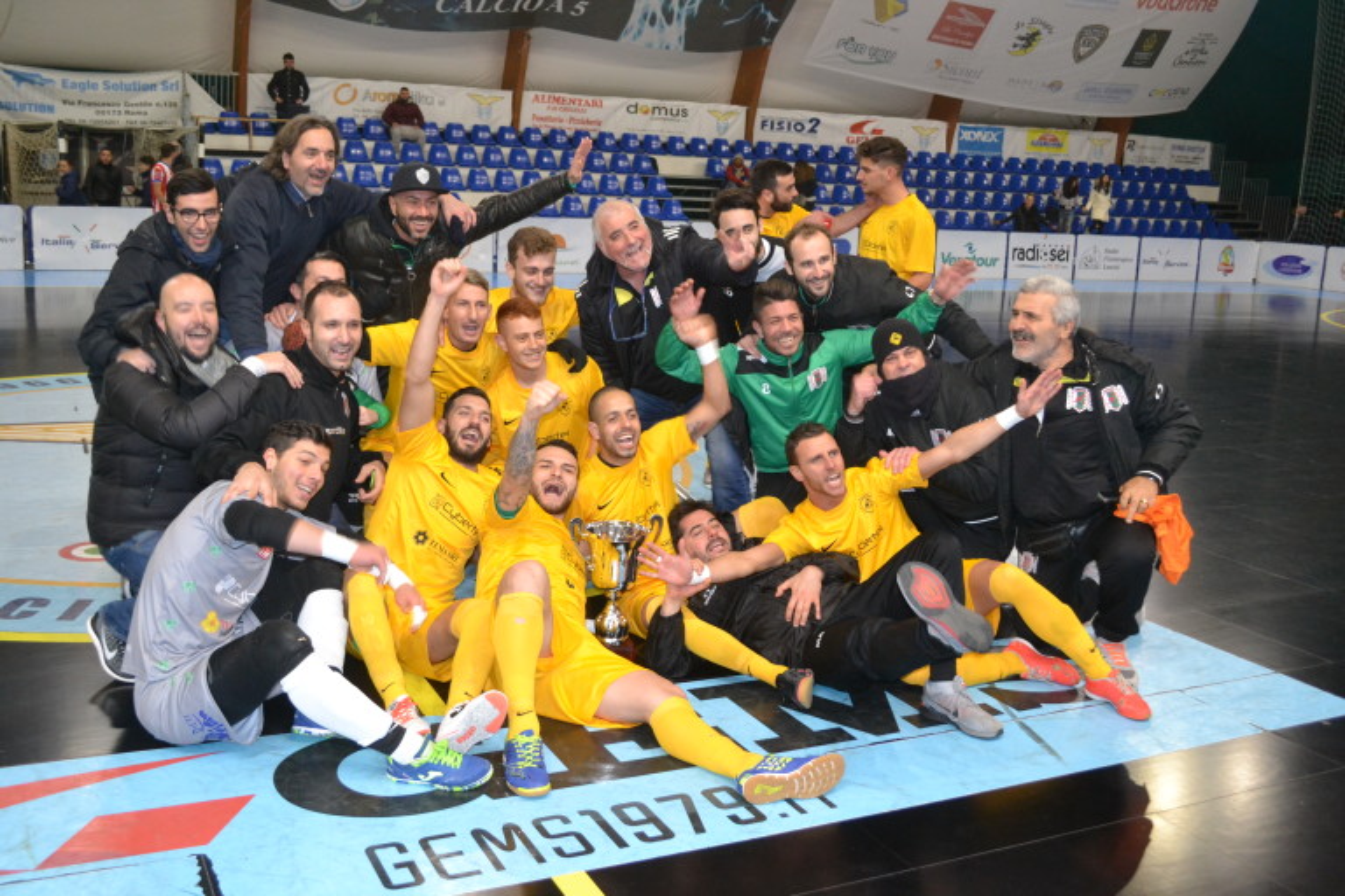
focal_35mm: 36
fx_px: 1345
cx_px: 672
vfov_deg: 36.9
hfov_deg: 53.1
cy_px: 448
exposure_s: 1/60
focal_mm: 24
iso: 2000
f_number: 4
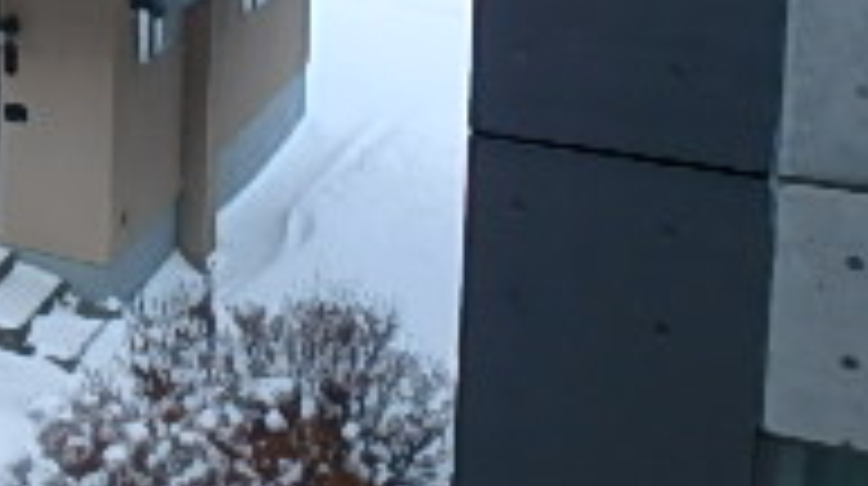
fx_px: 1747
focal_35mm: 76
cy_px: -297
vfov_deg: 14.5
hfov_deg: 25.5
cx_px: -121
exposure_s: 1/400
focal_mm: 3.7
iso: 125
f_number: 3.5
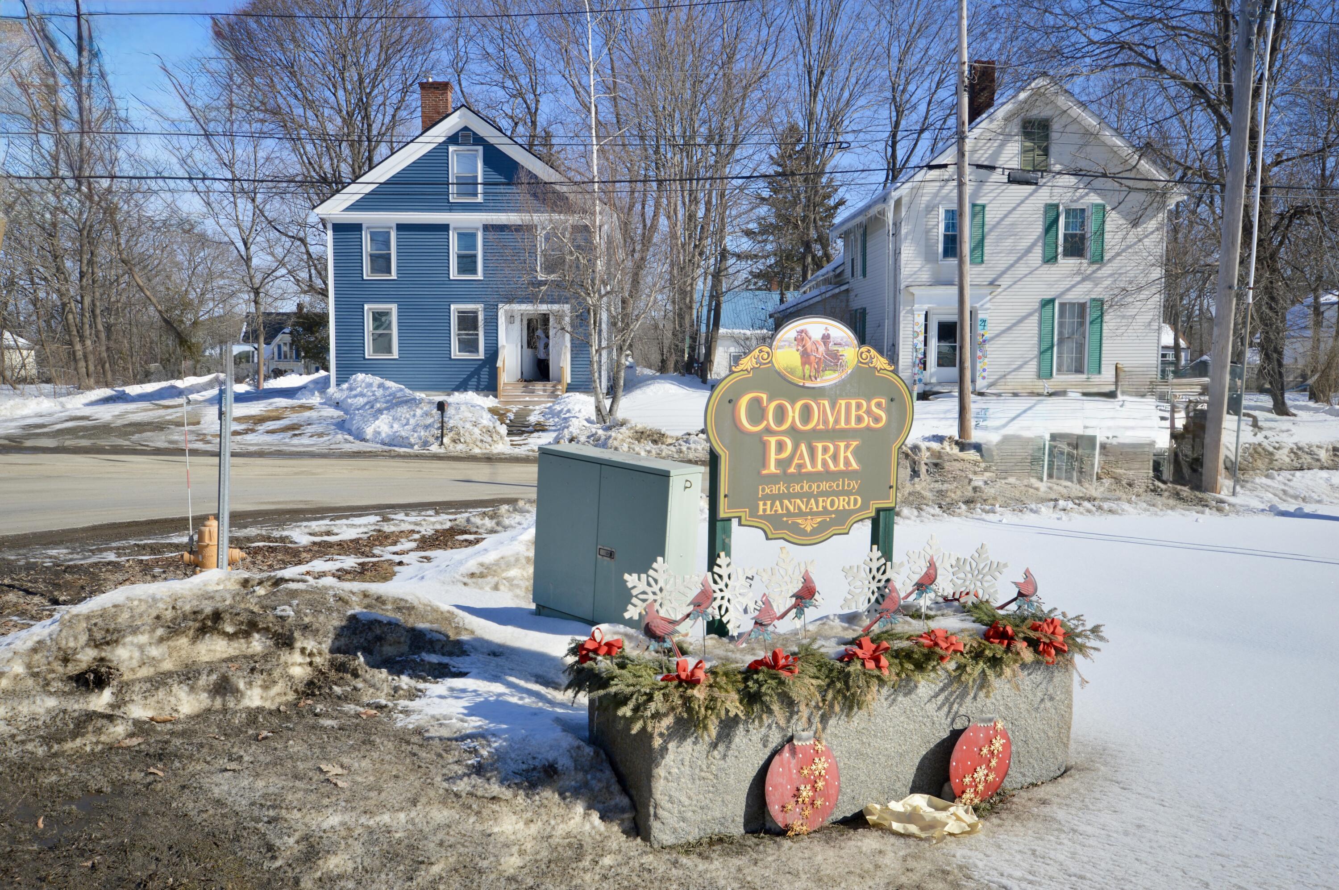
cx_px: 670
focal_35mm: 30
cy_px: 445
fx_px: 1115
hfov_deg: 62.0
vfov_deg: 43.5
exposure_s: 1/250
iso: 100
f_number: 8
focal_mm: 20
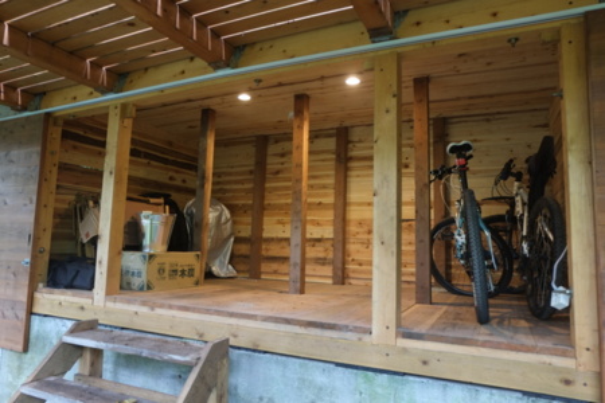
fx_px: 403
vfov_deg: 53.1
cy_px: 202
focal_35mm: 24
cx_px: 302
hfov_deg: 73.7
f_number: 3.5
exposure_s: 1/18
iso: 400
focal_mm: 16
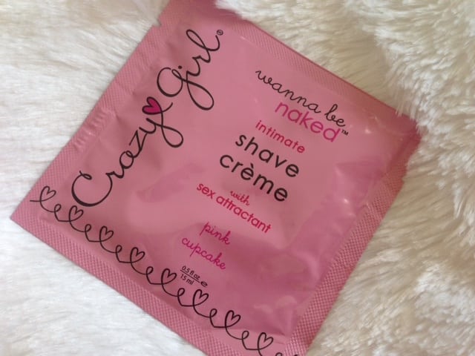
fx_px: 453
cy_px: 178
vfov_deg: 42.9
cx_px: 238
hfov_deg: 55.4
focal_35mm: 33
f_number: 2.4
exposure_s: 1/120
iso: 64
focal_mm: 4.12
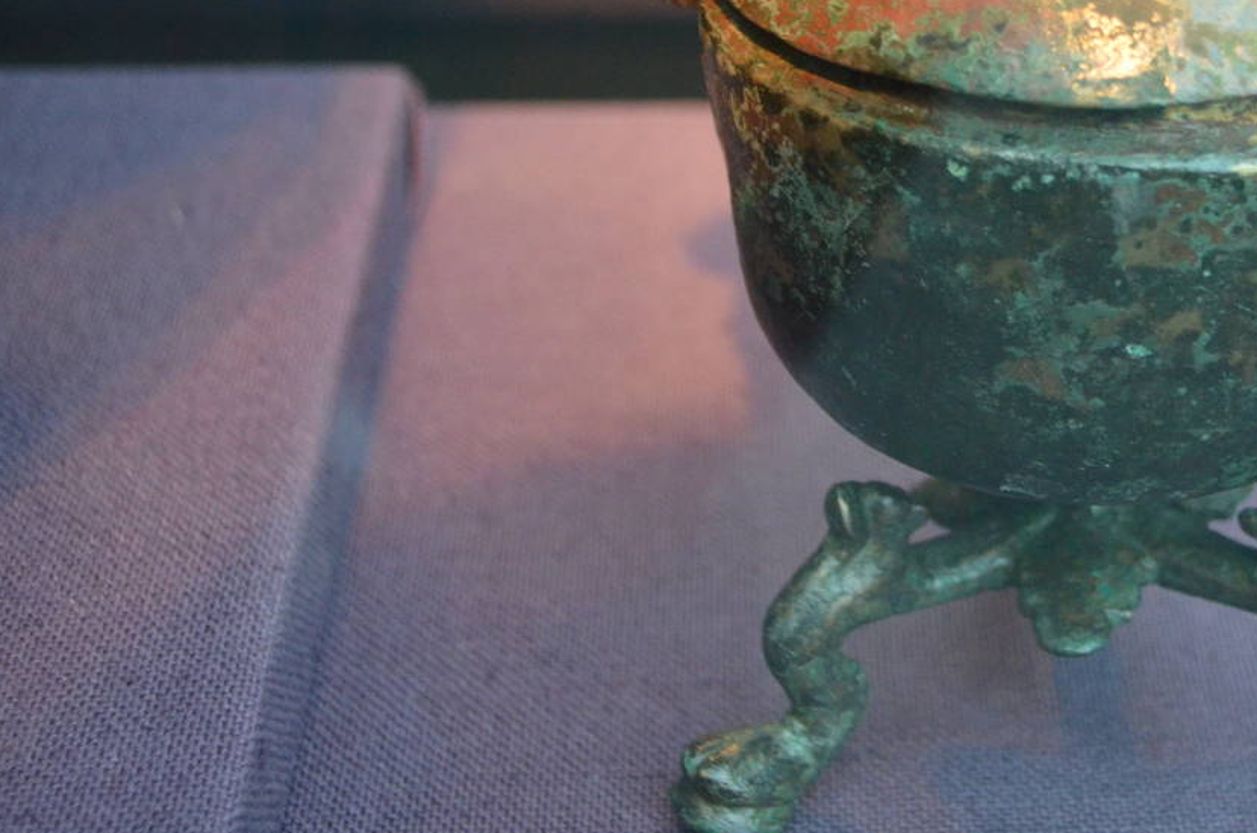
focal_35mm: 81
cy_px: 180
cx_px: 1036
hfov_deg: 24.6
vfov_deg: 16.7
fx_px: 2823
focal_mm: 28
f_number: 4.5
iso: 2000
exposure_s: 1/30
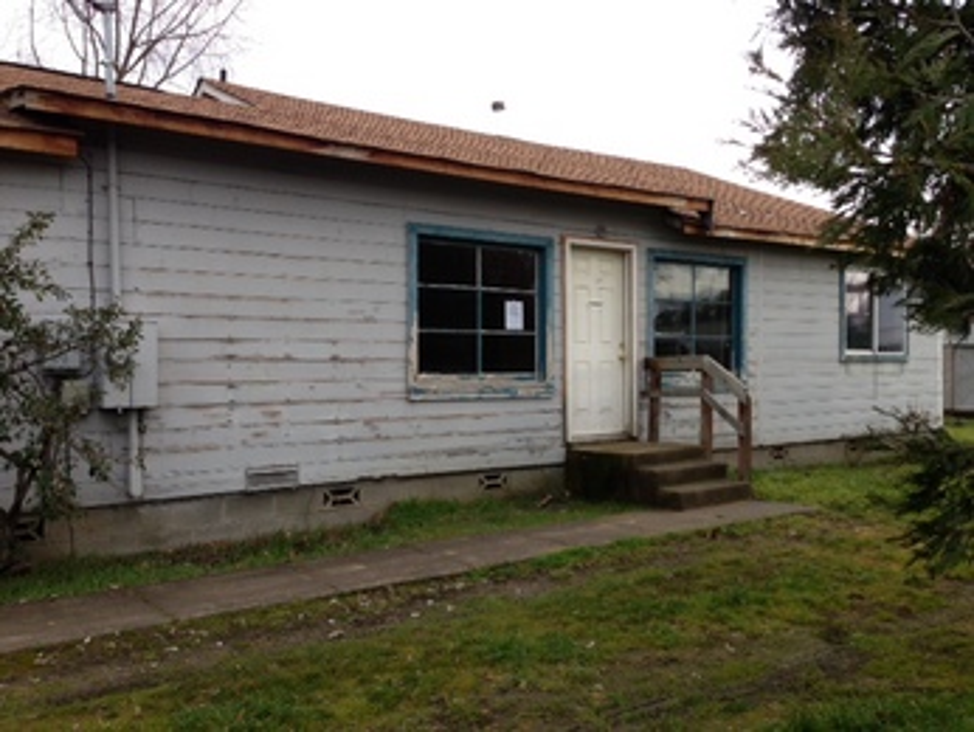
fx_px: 929
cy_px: 366
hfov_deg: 55.3
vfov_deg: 43.0
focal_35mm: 33
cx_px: 487
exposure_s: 1/430
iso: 64
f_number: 2.4
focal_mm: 4.13
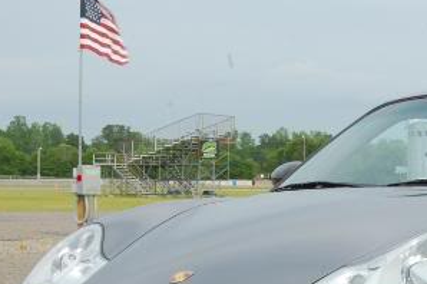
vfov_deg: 11.3
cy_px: 198
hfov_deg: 16.7
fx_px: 1434
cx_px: 375
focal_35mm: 121
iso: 200
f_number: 22
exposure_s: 1/30
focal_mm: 30
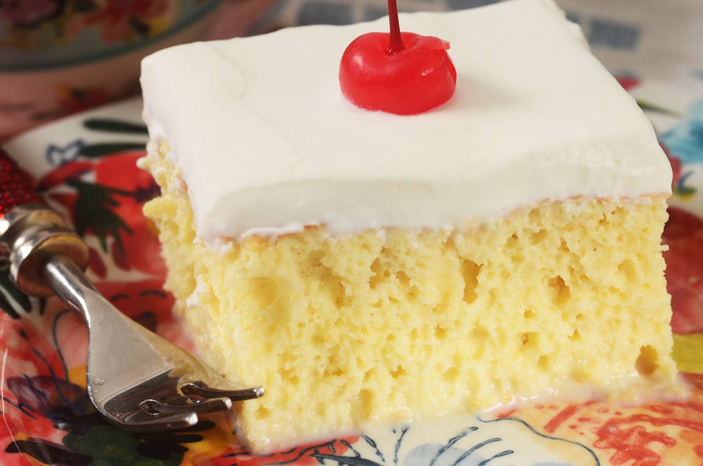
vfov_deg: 8.7
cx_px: 352
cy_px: 233
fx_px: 3069
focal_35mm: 158
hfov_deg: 13.1
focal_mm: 105
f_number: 8
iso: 100
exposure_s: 1/30
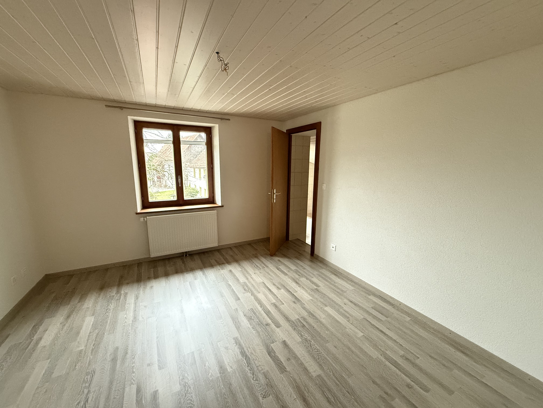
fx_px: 220
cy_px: 204
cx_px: 272
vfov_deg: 85.7
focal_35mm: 14
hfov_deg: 102.1
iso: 1000
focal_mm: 2.22
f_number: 2.2
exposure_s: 1/50
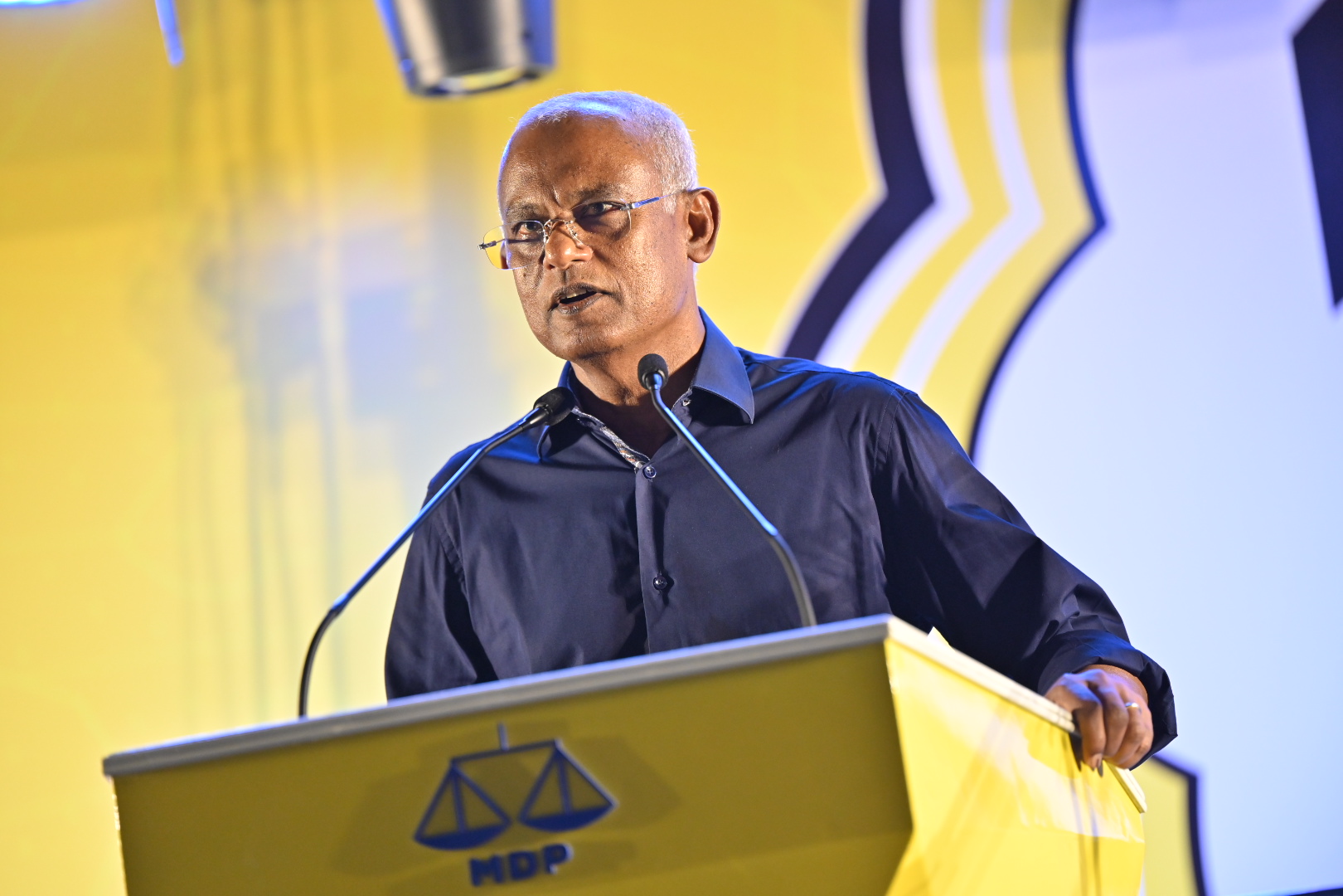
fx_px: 7274
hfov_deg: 10.5
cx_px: 672
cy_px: 448
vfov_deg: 7.0
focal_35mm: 195
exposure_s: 1/200
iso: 2000
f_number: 2.8
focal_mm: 195
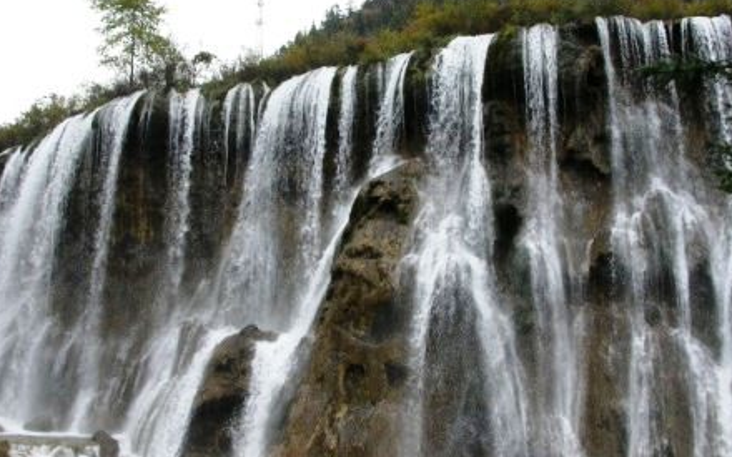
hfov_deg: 48.2
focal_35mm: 41
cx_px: 364
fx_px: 818
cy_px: 191
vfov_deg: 31.2
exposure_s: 1/155
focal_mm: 7.85
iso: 100
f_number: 6
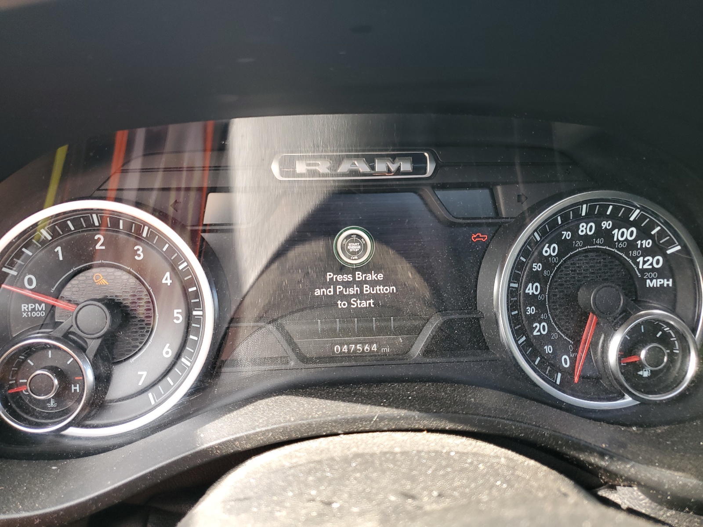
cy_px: 264
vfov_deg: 53.1
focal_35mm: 26
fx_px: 528
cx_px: 352
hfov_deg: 67.3
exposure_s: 1/120
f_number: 1.5
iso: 56
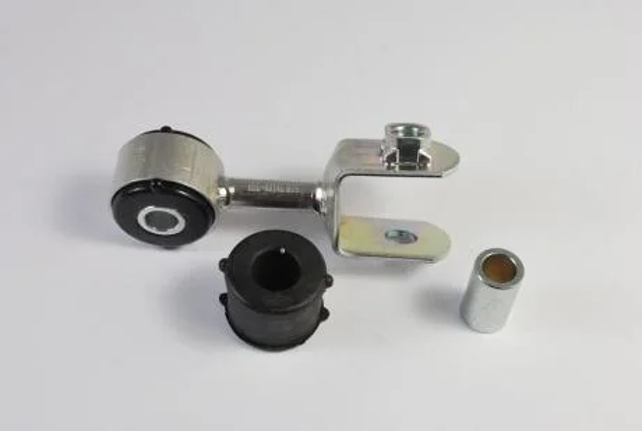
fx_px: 1019
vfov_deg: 23.9
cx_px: 321
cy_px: 216
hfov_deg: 35.0
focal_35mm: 57
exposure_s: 1/30
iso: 200
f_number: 9
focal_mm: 38
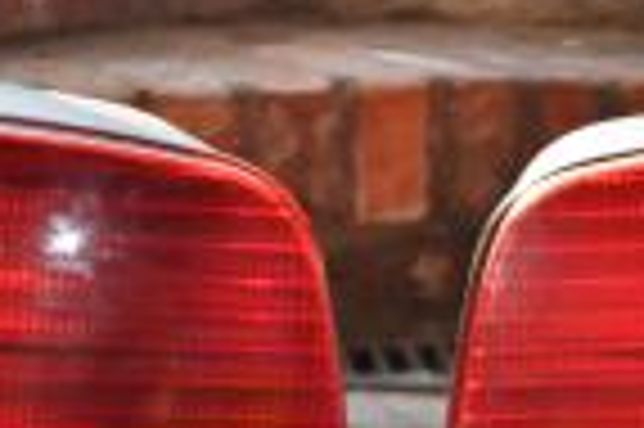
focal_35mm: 105
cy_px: 433
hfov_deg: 19.5
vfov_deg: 12.8
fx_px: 1876
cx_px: 356
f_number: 3.8
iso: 200
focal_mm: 20
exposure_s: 1/200
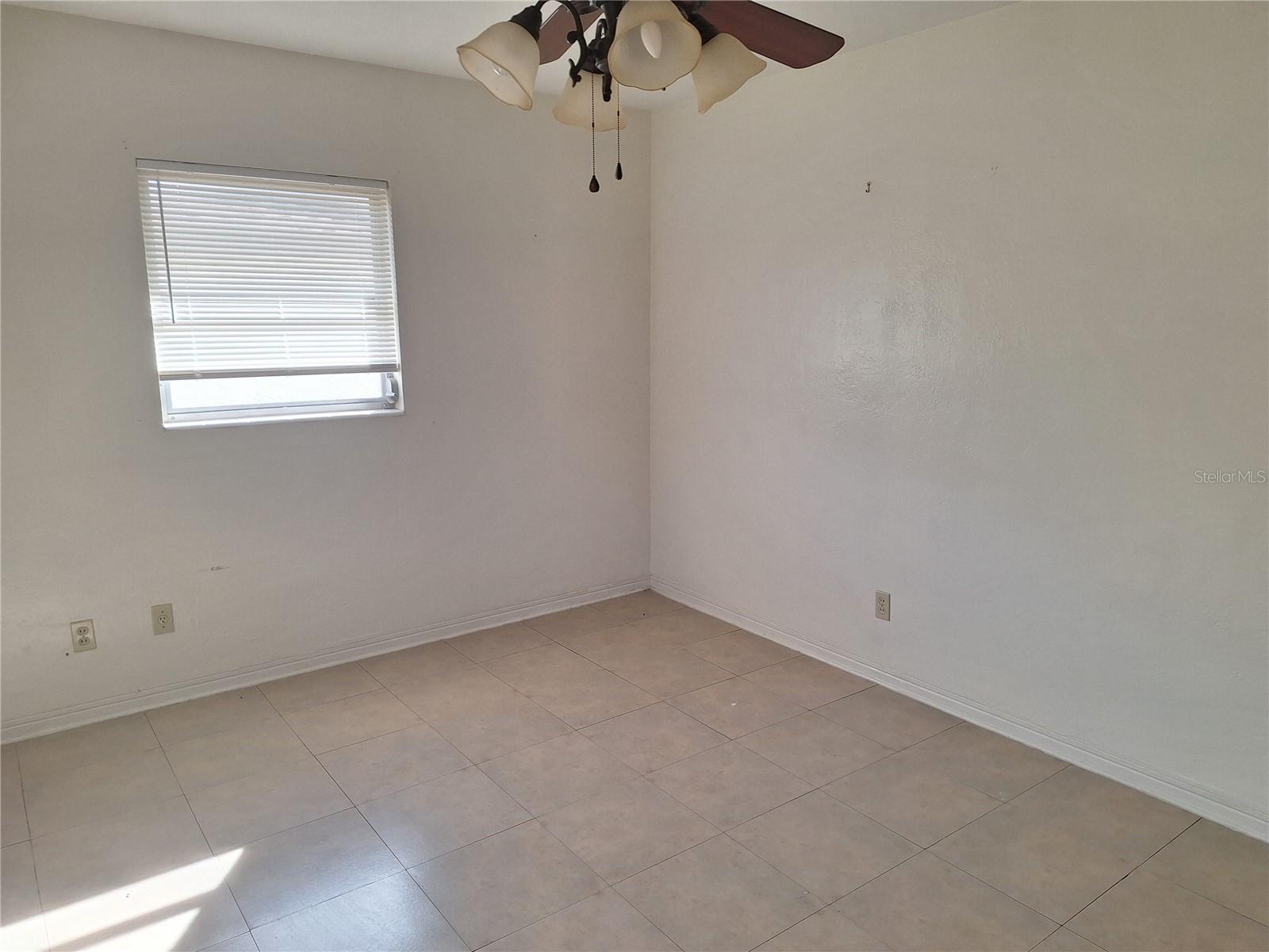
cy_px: 476
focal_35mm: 23
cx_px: 634
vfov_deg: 58.9
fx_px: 843
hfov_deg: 73.9
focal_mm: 5.54
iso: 40
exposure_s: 1/120
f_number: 1.8
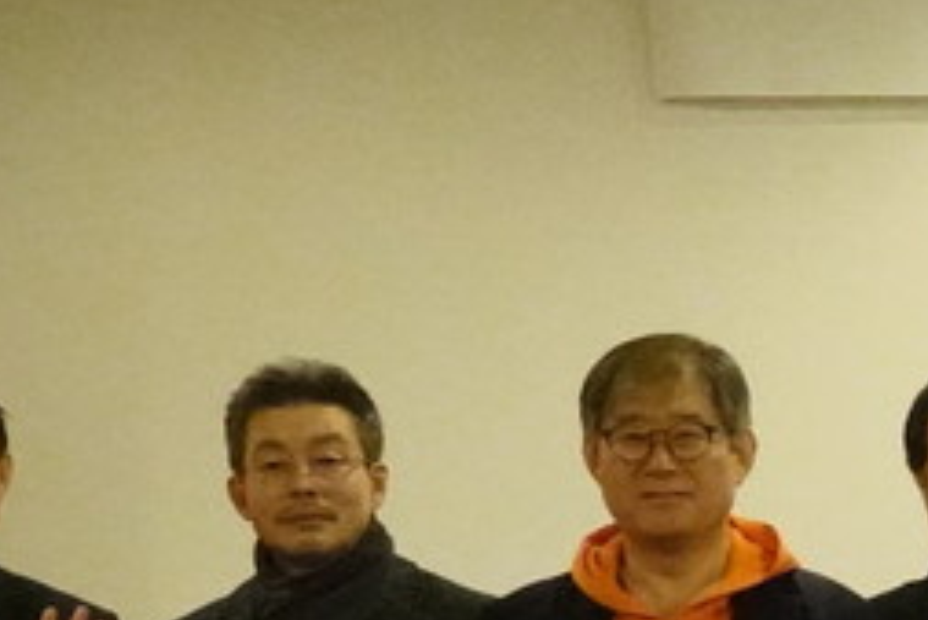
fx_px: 4307
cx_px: 1790
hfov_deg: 11.2
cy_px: 787
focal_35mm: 167
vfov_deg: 8.1
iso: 5000
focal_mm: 12.04
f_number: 2.8
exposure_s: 1/250
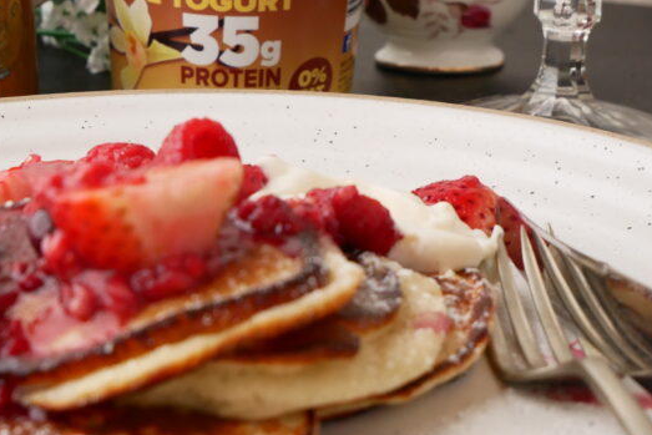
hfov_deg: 17.9
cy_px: 139
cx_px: 324
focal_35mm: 114
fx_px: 2065
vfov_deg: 12.0
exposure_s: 1/60
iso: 800
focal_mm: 28
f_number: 4.7
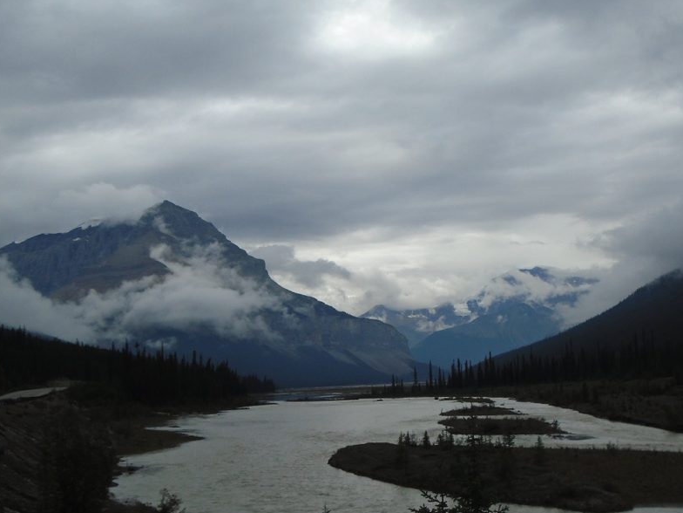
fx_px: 927
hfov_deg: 40.1
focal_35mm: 47
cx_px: 440
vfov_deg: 30.9
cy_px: 275
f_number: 9.5
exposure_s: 1/200
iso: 100
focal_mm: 6.4
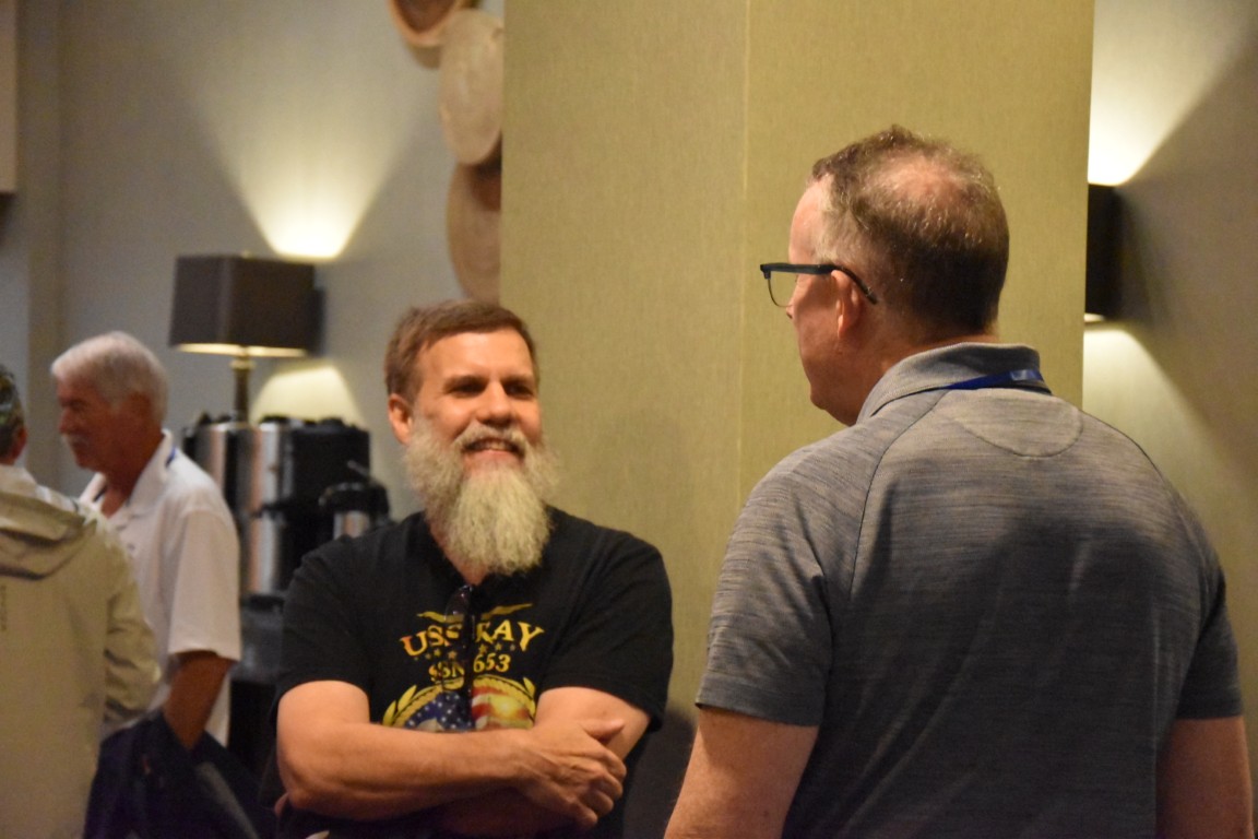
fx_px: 3250
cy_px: 420
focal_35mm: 93
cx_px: 629
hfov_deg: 21.9
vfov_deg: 14.7
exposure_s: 1/125
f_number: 5.3
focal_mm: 62
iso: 12800
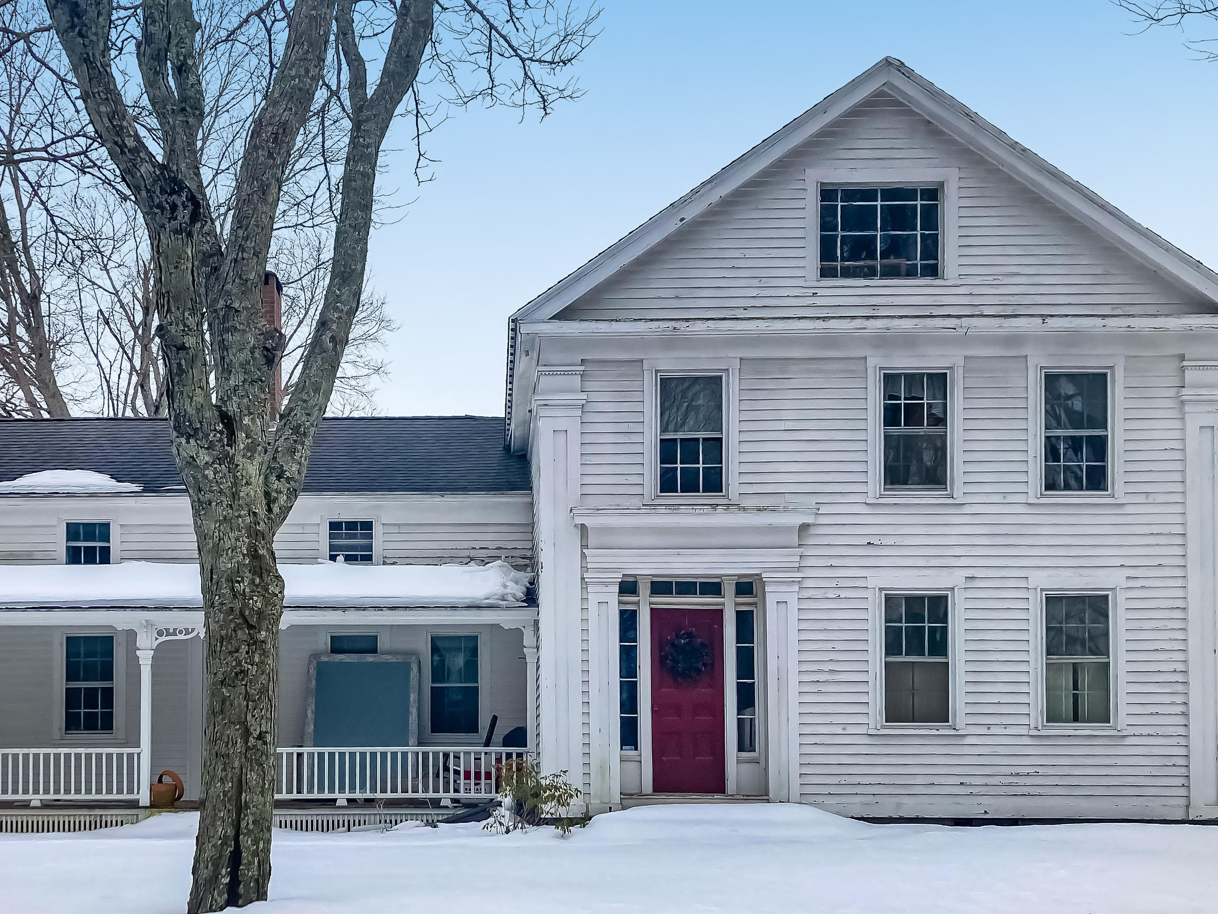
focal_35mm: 40
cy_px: 456
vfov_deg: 36.0
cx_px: 475
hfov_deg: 46.5
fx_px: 1408
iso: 20
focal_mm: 3.99
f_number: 1.8
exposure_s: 1/750
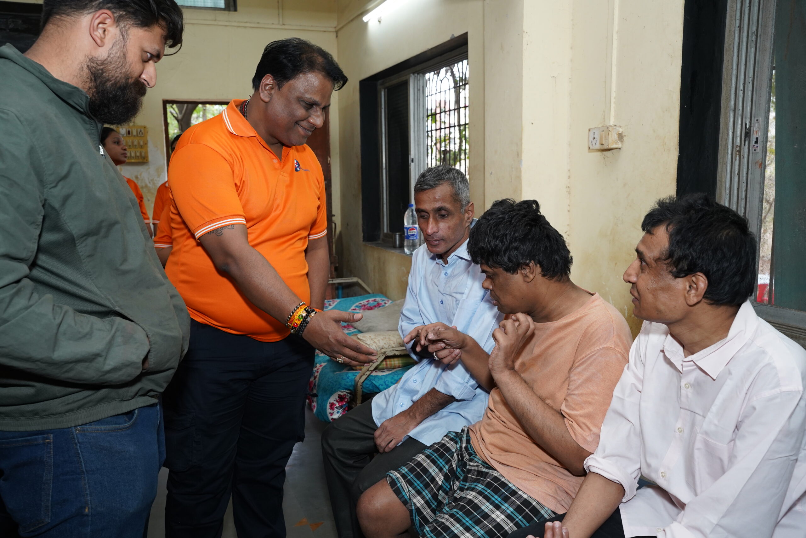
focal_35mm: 31
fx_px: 703
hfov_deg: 59.6
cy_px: 269
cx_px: 403
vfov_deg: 41.8
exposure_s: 1/160
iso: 1600
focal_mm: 31.4
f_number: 6.3
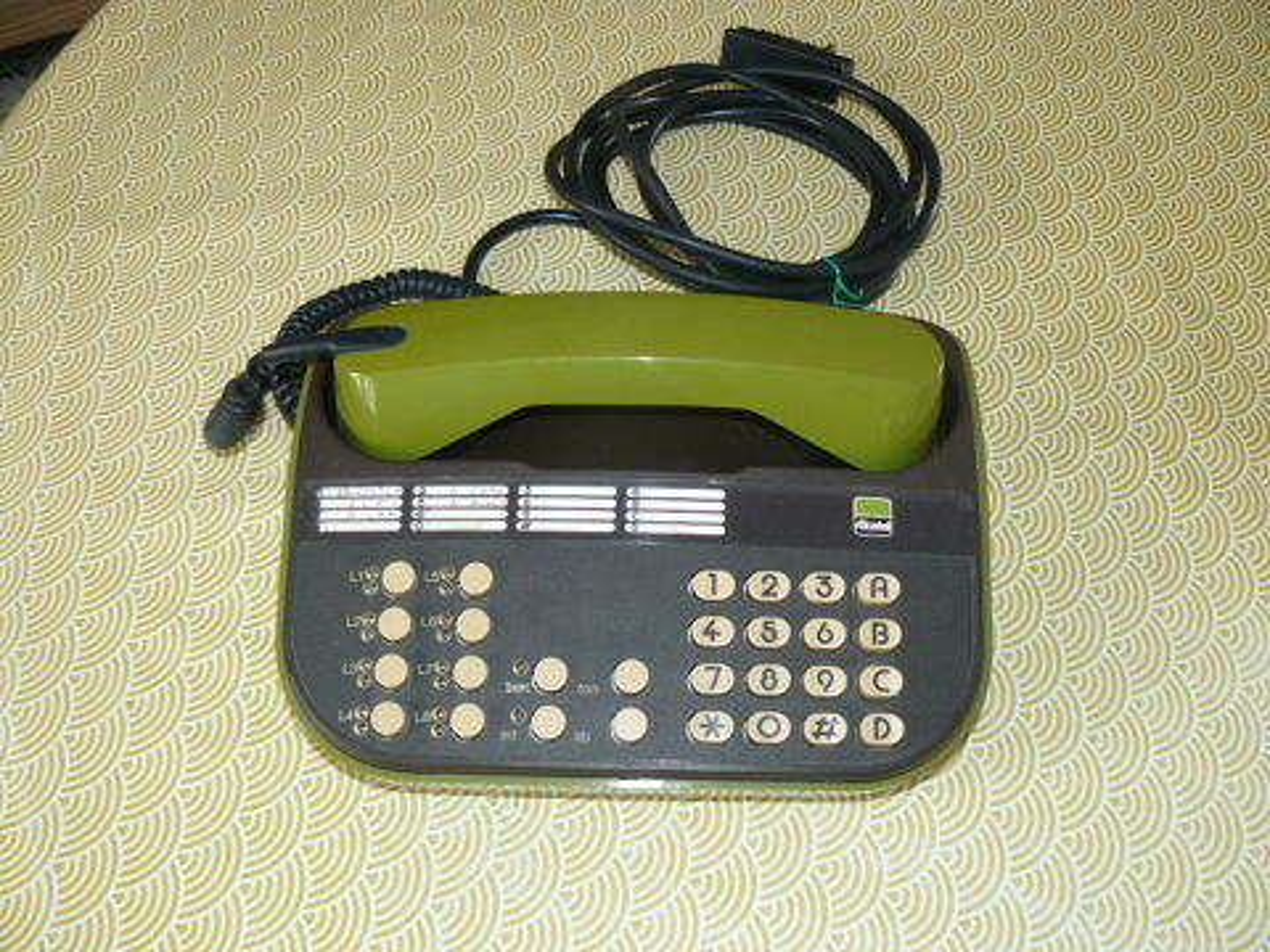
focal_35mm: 36
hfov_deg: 51.4
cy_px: 476
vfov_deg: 39.7
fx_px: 1321
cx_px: 635
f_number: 2.8
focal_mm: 6
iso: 100
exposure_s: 1/30
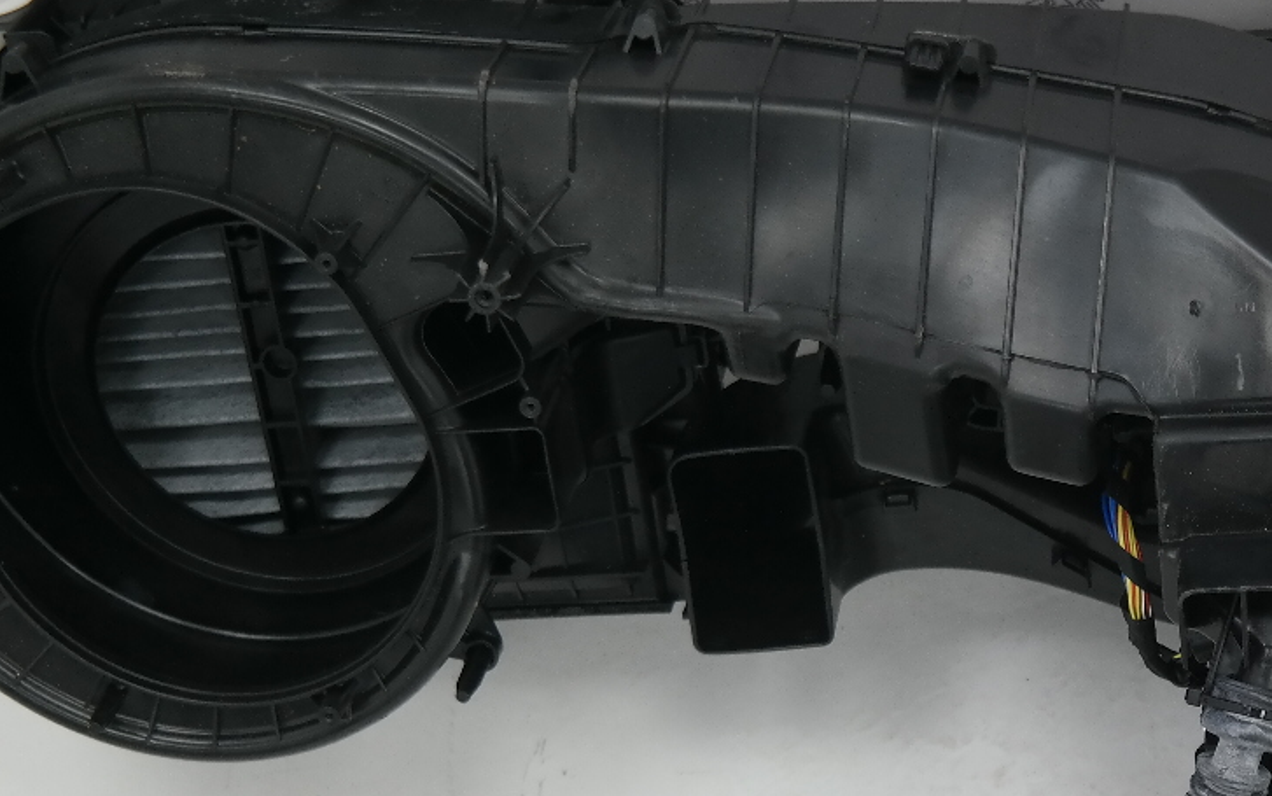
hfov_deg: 22.0
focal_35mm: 92
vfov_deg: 14.2
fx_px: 3191
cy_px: 607
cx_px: 1139
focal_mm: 25
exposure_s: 1/50
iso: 200
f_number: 4
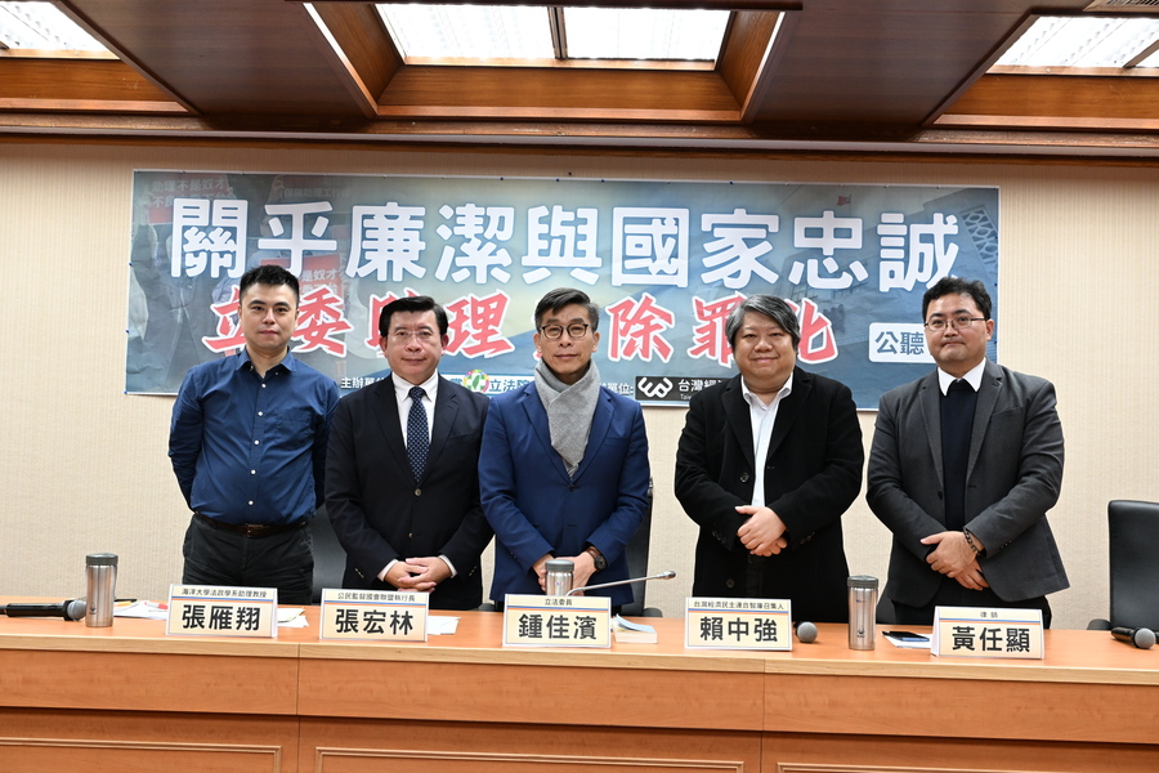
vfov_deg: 30.8
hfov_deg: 45.0
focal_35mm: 44
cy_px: 386
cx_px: 580
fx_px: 1400
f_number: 8
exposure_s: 1/50
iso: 1250
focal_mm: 29
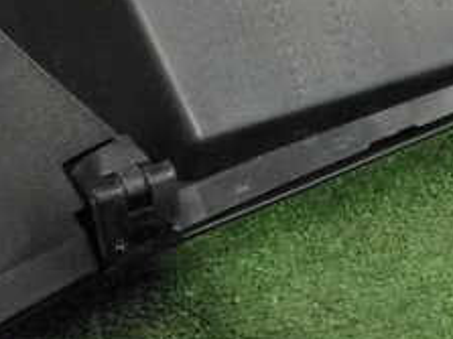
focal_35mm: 97
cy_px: -69
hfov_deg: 19.9
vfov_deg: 14.7
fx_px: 1269
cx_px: 396
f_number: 2.5
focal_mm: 6.37
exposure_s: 1/125
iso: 2500
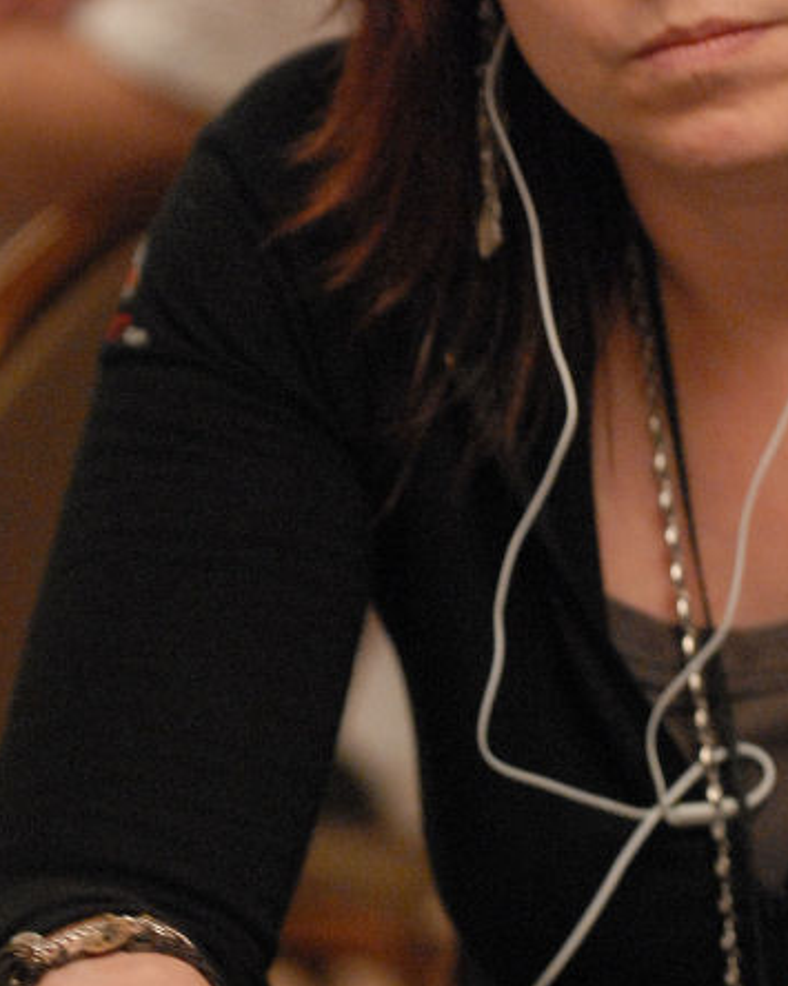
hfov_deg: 4.1
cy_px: 371
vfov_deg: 5.1
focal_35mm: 377
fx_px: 10994
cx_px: 596
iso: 1600
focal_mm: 116
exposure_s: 1/60
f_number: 3.5
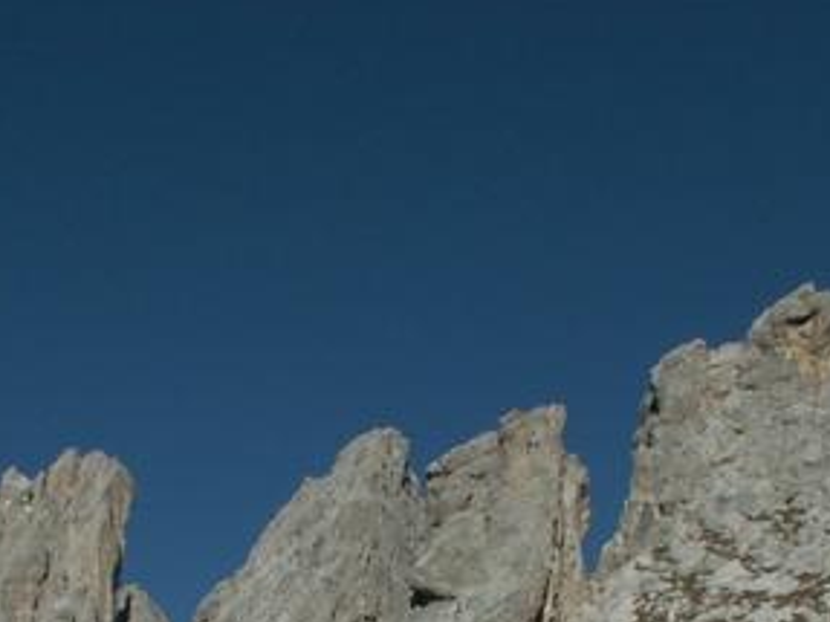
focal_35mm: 78
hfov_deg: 25.0
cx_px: 335
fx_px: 1869
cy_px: 686
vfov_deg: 18.2
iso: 50
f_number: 8
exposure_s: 1/400
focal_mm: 5.86
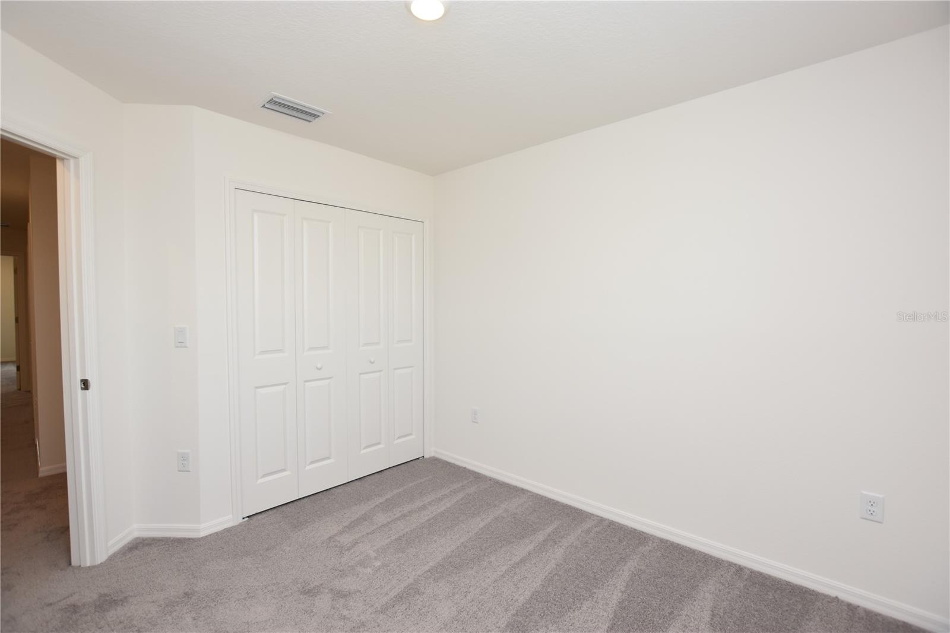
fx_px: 396
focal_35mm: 15
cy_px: 316
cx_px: 475
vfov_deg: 77.3
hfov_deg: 100.4
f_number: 4.5
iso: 200
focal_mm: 10
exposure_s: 1/80
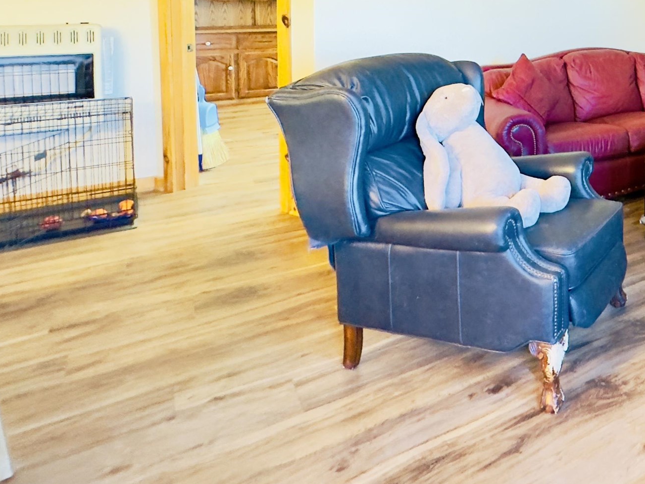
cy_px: 26
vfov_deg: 39.1
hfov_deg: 43.9
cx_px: 694
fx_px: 615
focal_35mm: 33
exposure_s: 1/40
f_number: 2.2
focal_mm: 2.22
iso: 1250
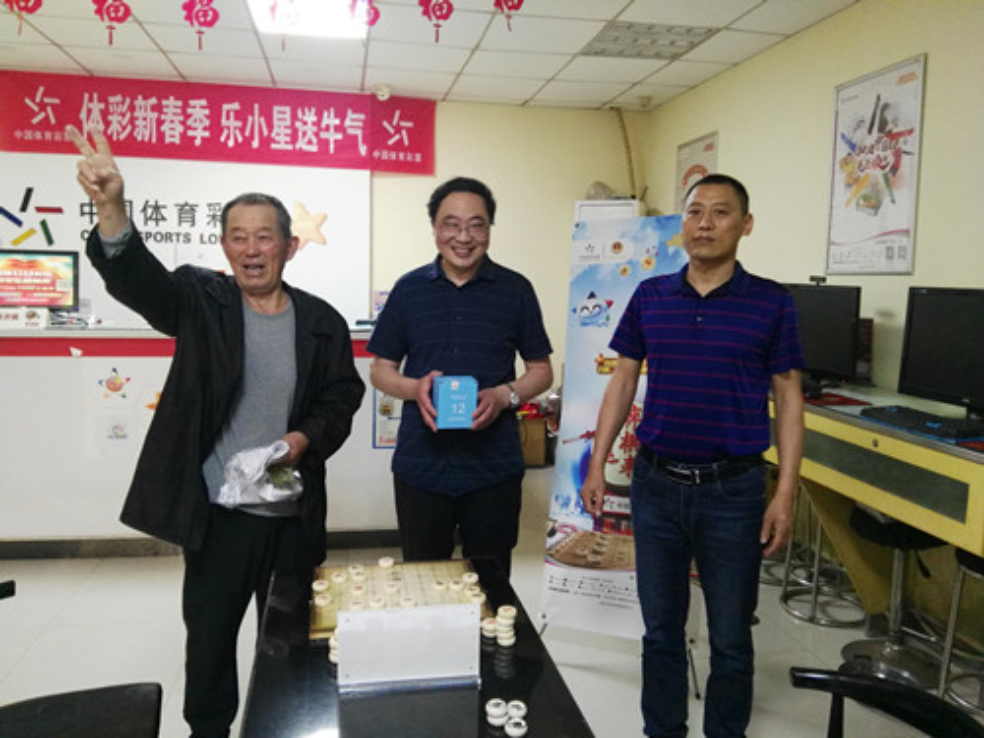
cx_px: 492
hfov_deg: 63.4
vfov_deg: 49.7
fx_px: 796
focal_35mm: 28
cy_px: 369
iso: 273
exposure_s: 1/30
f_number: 2
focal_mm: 2.96
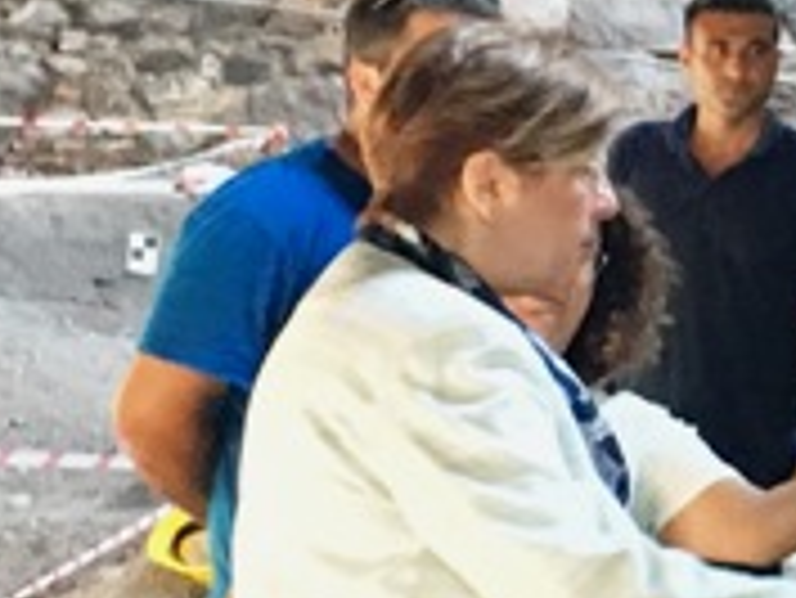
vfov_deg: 8.8
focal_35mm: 168
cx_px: 1365
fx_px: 3866
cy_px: 265
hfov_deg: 11.1
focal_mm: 4.15
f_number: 2.2
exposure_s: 1/25
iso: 200
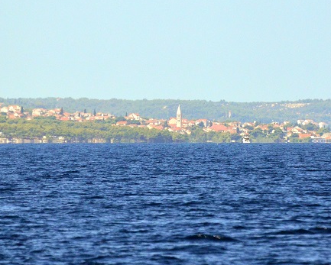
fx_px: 8264
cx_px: 199
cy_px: 109
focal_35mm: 843
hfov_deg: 2.3
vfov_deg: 1.8
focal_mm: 260
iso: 1400
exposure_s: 1/8000
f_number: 5.6
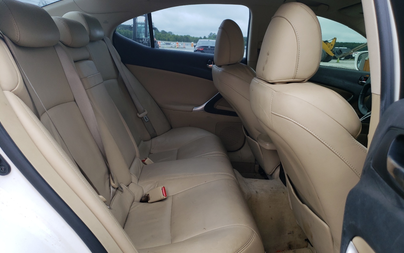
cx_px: 203
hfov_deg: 66.5
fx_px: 308
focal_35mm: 28
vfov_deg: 44.5
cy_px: 139
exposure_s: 1/435
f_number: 1.5
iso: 50
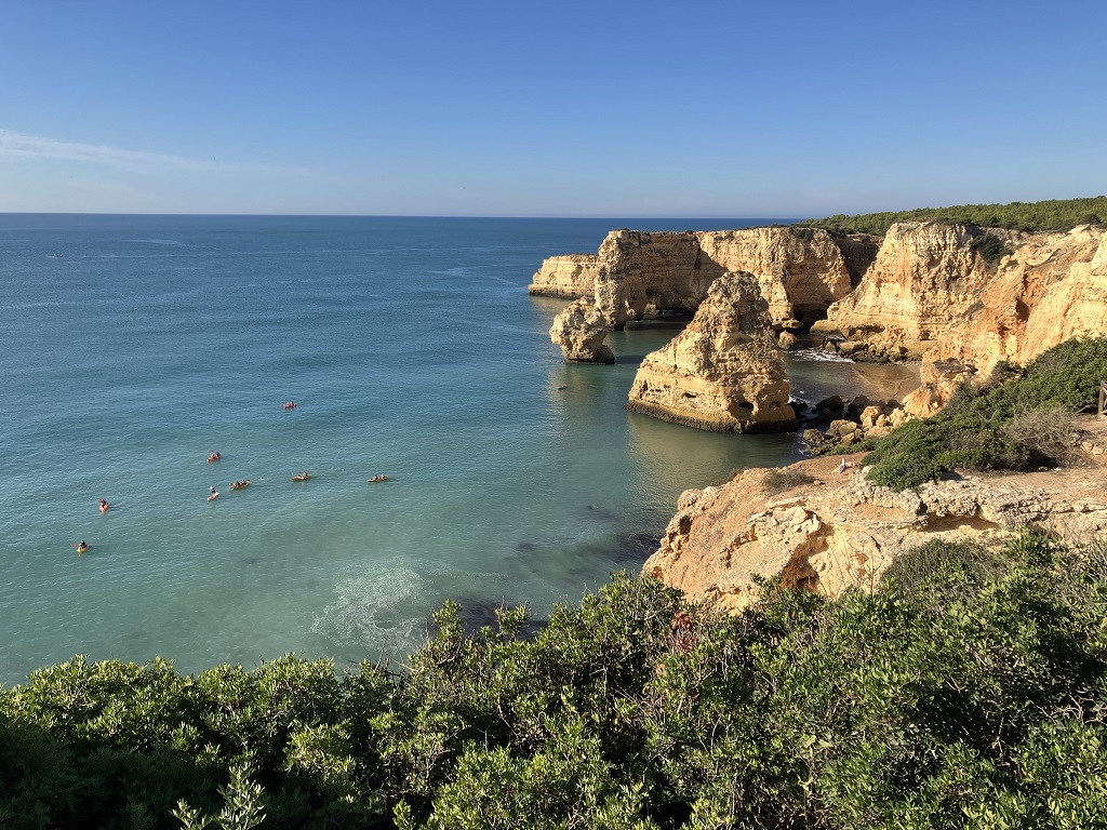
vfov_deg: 49.7
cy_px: 415
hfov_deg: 63.4
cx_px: 554
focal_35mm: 28
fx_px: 895
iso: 32
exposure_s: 1/1736
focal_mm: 3.99
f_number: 1.8
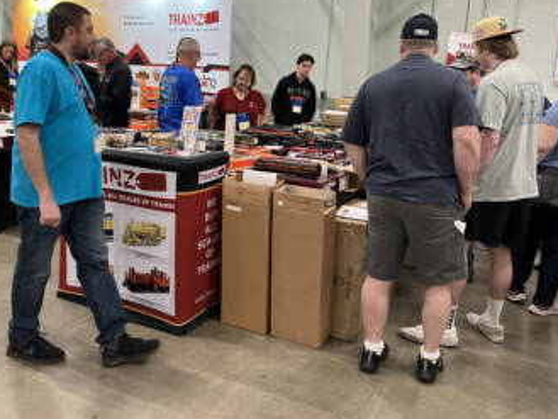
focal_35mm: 34
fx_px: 548
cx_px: 236
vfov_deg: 41.7
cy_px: 176
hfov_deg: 53.7
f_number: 1.8
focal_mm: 3.99
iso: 125
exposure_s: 1/60
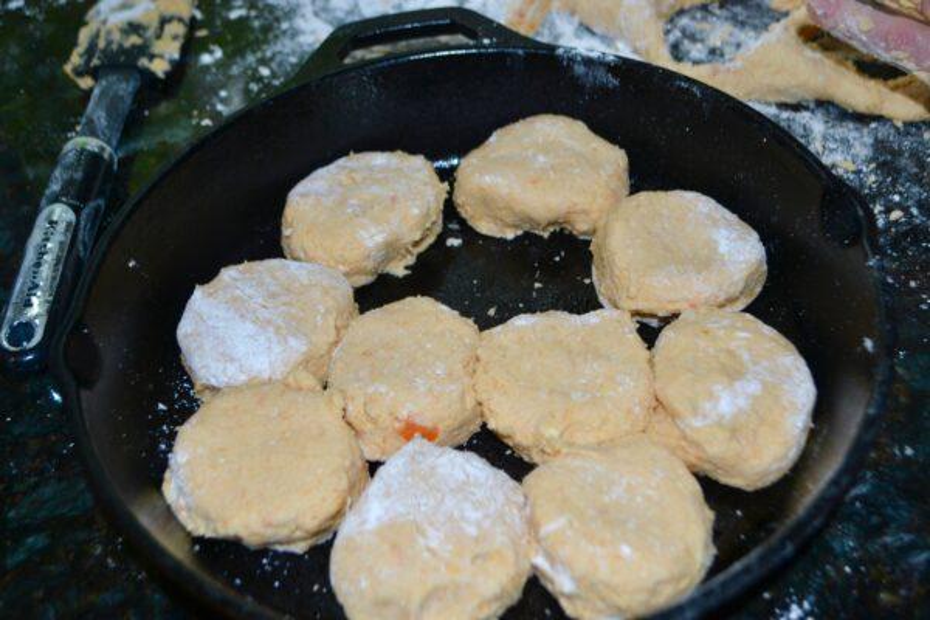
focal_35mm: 42
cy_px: 310
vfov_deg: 31.9
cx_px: 465
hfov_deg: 46.4
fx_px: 1085
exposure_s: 1/60
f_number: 4.5
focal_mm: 28
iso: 450
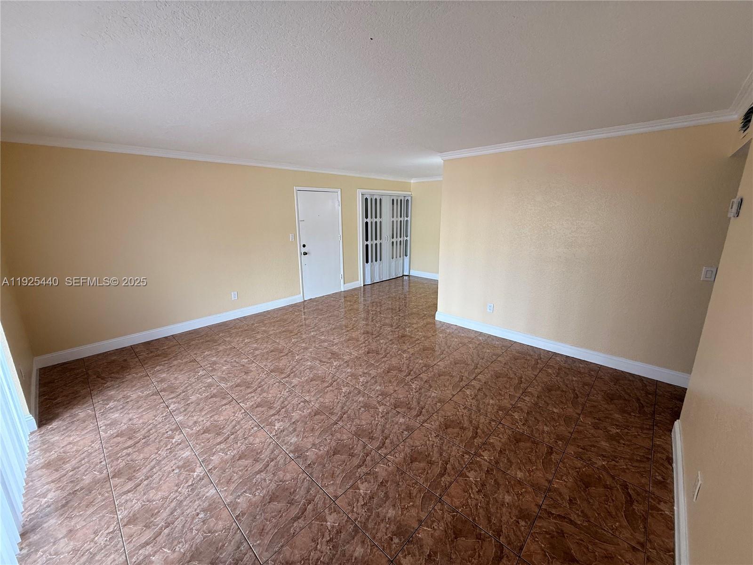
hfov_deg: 102.1
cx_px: 376
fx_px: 305
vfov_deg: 85.7
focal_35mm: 14
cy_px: 282
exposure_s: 1/120
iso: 125
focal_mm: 2.22
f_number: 2.2
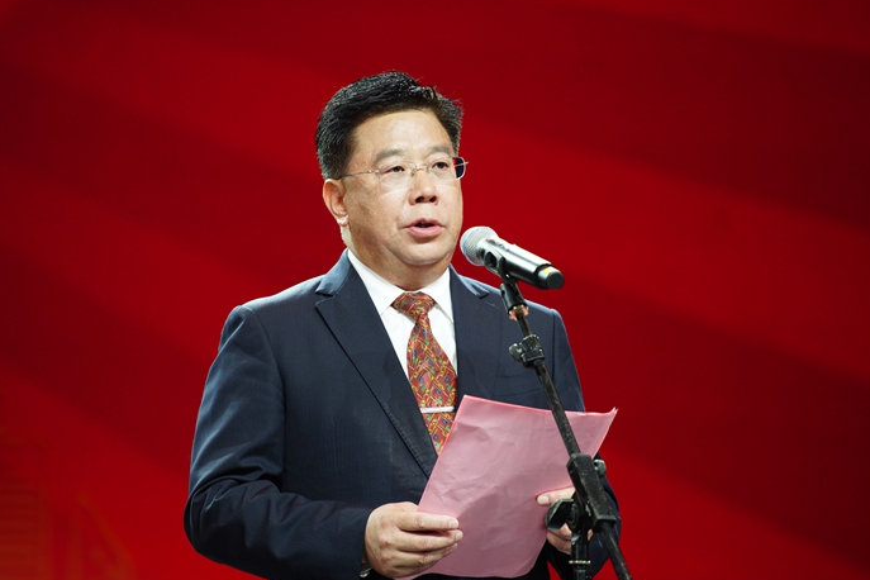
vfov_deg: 5.9
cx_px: 423
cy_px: 278
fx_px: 5630
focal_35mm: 233
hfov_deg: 8.8
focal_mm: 200
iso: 800
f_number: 4
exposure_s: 1/320
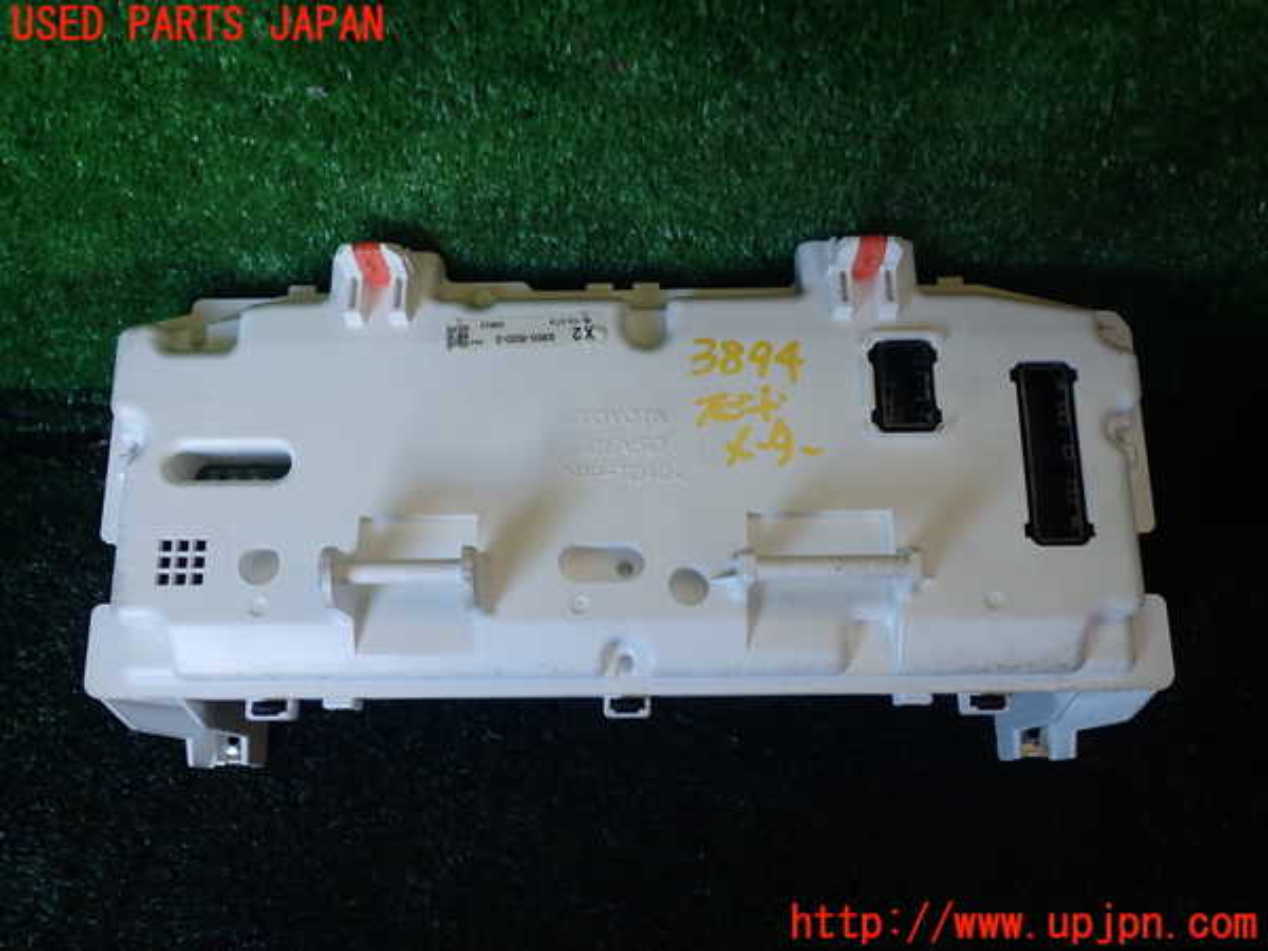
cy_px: 476
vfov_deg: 46.8
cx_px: 634
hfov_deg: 60.0
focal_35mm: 30
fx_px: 1099
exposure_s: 1/60
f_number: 2.3
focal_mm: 5.4
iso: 125
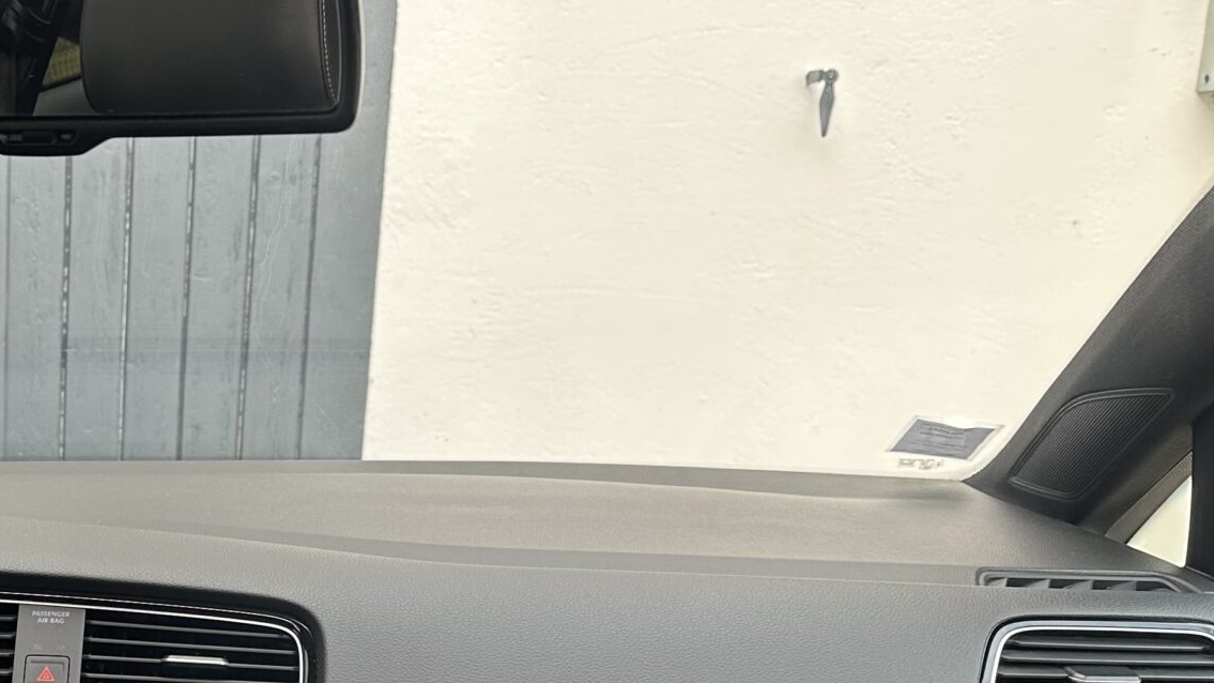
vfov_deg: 19.1
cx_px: -62
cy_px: 853
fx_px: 1899
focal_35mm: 59
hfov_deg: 32.0
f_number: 1.78
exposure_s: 1/153
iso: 80
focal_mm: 6.86
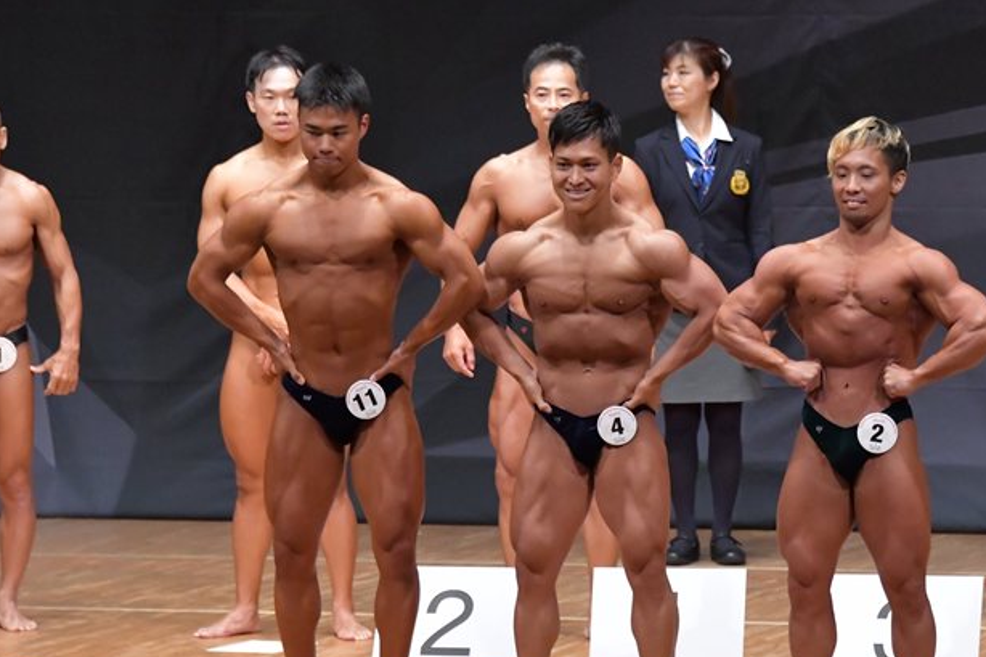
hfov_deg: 6.4
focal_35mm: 322
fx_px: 8816
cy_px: 398
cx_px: 563
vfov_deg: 4.3
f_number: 5.6
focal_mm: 170
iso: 8000
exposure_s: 1/400
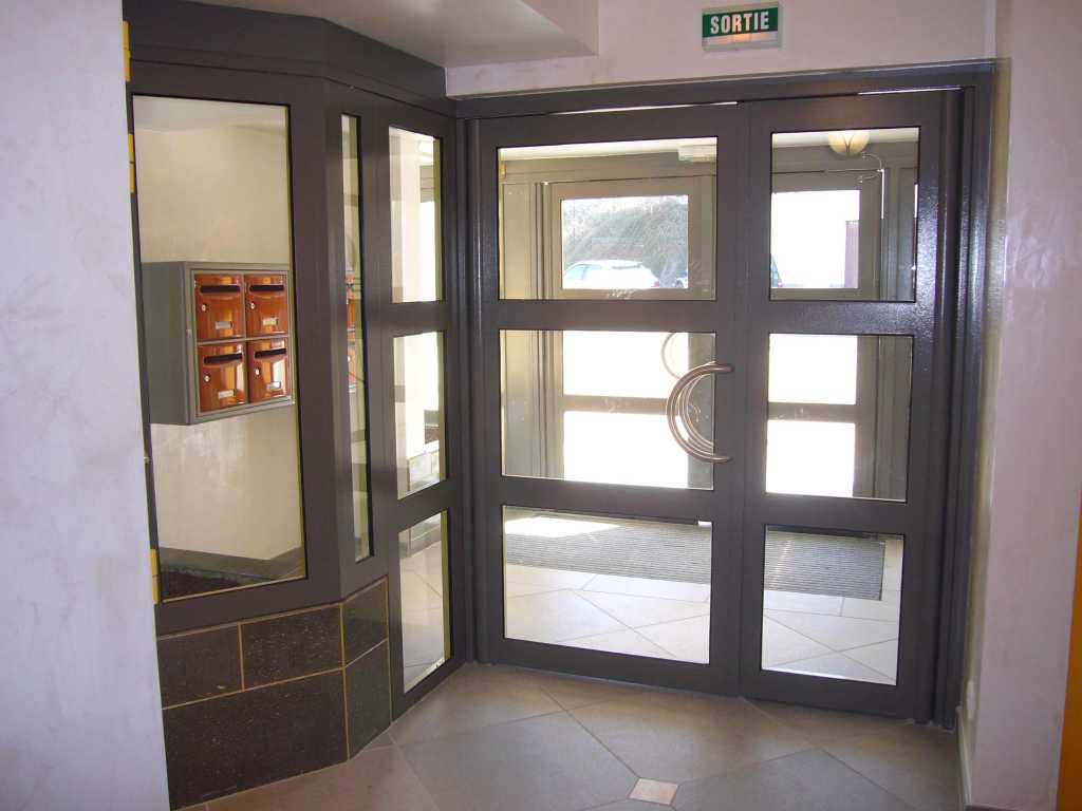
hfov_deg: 60.0
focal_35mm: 30
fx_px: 938
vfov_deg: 46.8
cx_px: 541
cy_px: 406
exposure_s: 1/40
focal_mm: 4.9
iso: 80
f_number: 2.9
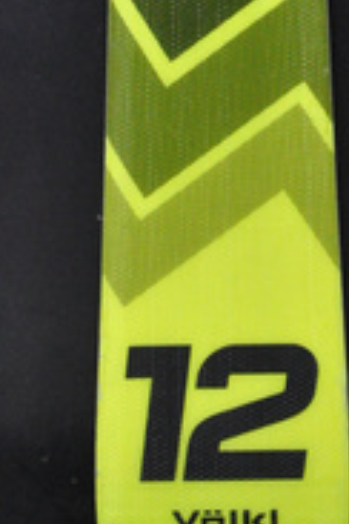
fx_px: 4555
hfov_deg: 4.4
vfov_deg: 6.5
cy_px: -106
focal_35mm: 313
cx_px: 365
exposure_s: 1/125
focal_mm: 85
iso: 3200
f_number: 8
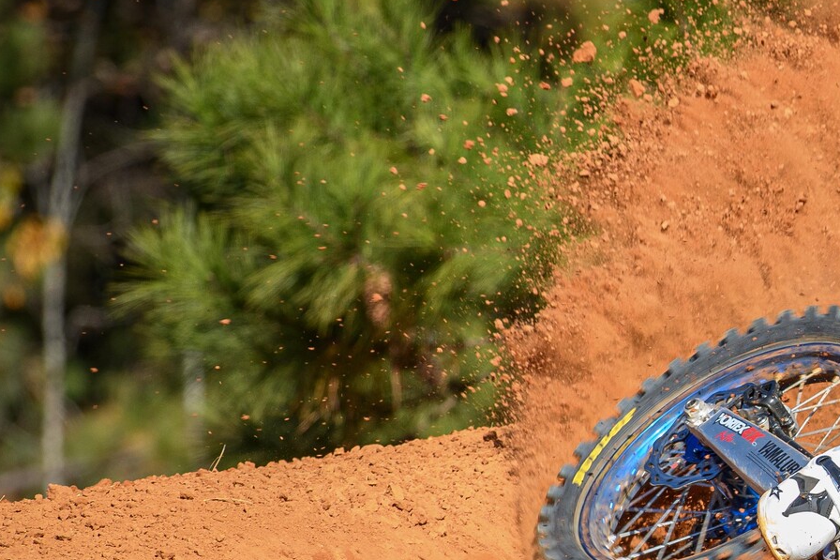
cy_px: 472
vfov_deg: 1.7
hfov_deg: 2.6
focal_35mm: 804
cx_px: 1119
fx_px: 18755
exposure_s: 1/1000
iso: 800
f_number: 7.1
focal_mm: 300
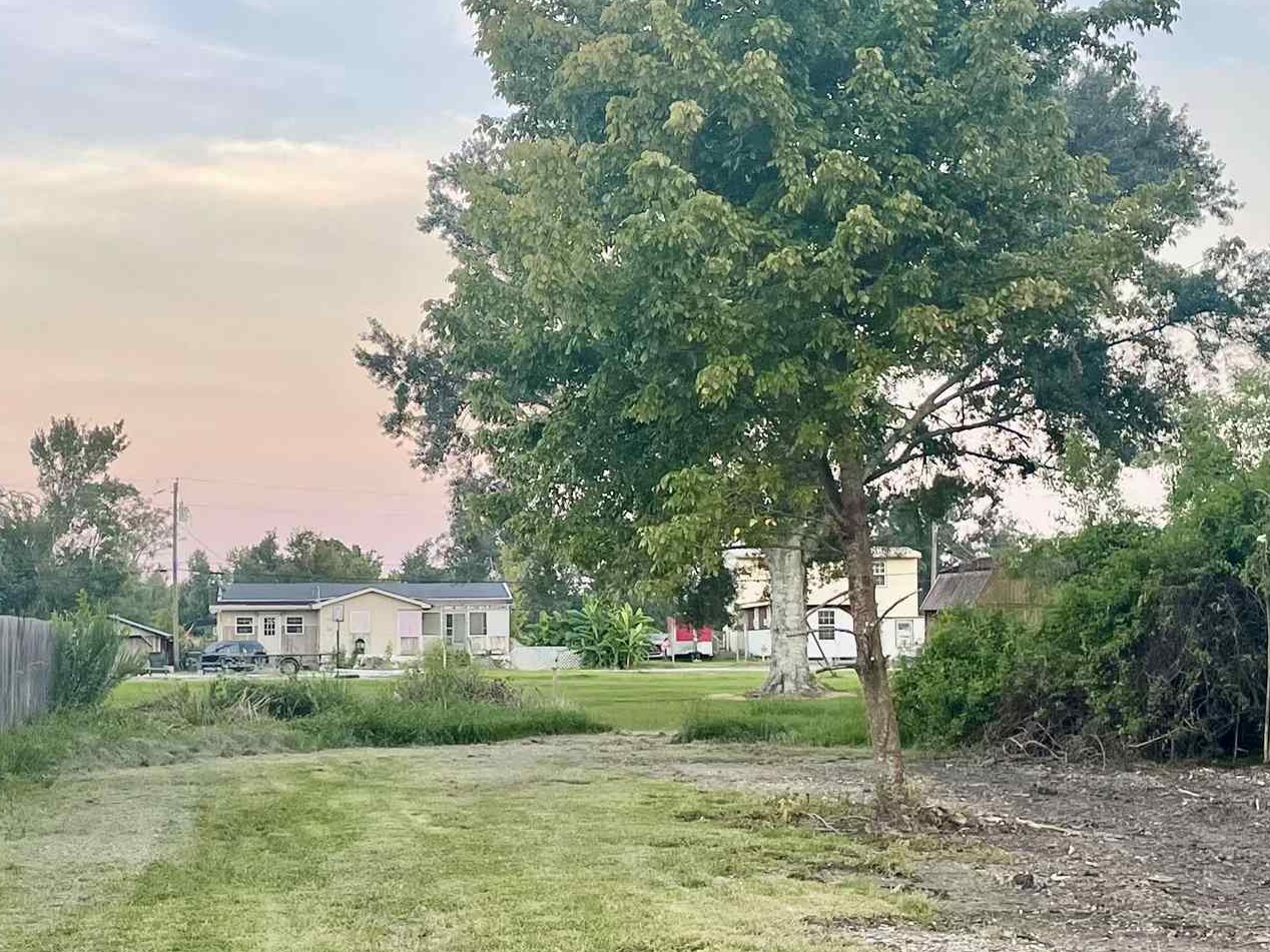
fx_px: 2311
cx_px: 489
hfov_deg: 30.6
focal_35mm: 63
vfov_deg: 23.3
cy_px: 558
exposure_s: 1/194
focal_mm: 4.2
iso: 32
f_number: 1.6
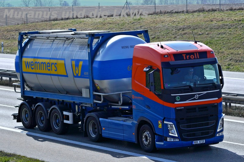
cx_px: 122
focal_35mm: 116
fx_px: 782
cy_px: 81
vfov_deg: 11.8
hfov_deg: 17.7
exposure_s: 1/2000
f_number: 4.5
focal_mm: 77
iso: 160
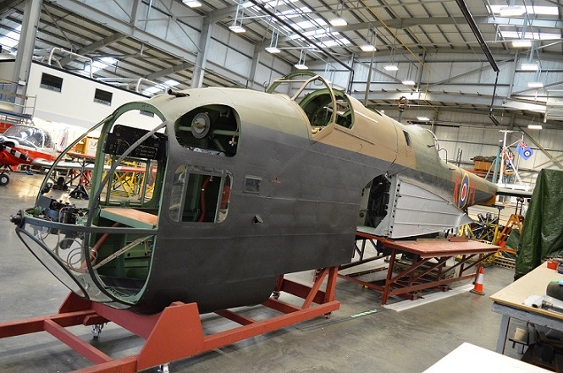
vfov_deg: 47.8
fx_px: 422
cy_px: 186
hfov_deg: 67.5
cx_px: 282
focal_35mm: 27
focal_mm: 18
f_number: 3.5
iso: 1800
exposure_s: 1/60
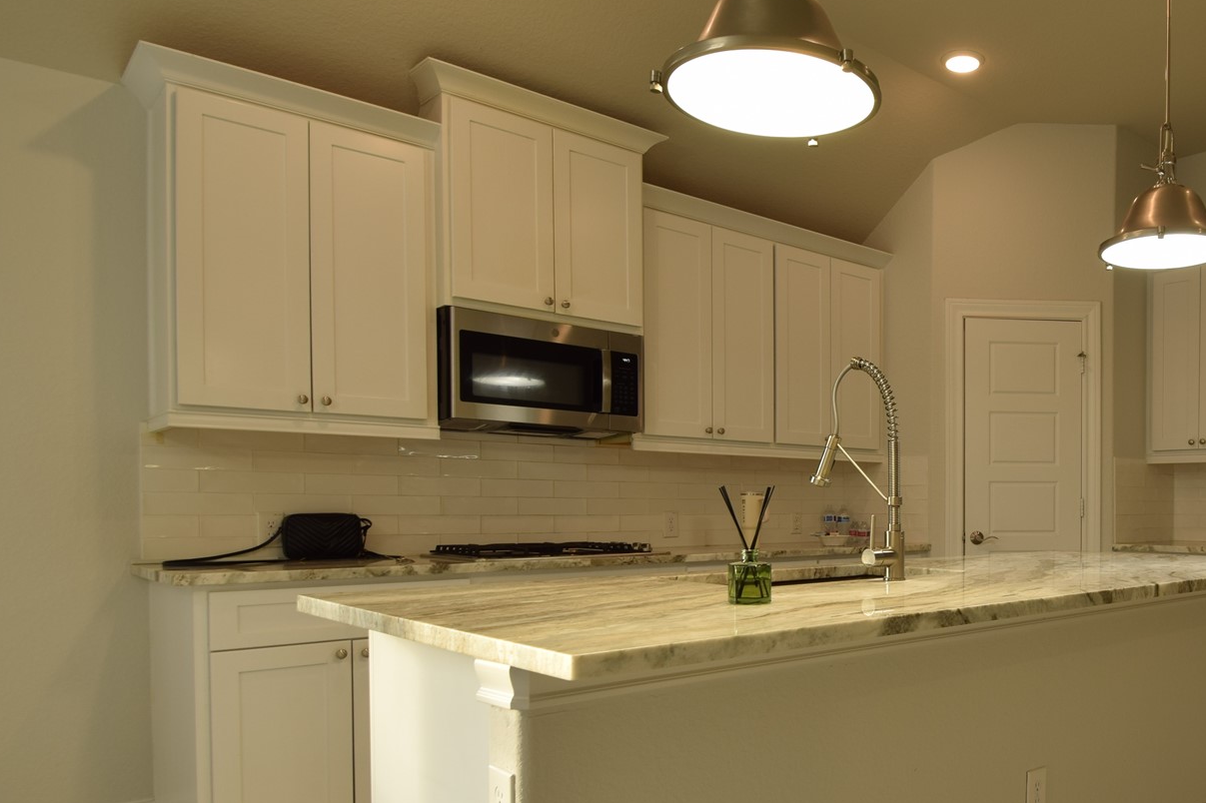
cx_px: 944
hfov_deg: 62.4
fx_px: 904
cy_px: 532
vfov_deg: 47.2
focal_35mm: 27
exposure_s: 1/4
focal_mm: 10
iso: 100
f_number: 8
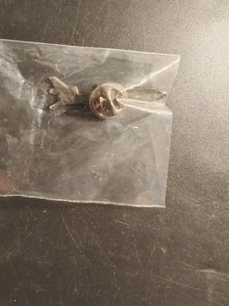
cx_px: 114
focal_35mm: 23
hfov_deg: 58.9
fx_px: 203
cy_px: 153
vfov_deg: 73.9
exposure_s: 1/50
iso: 200
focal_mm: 2.32
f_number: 2
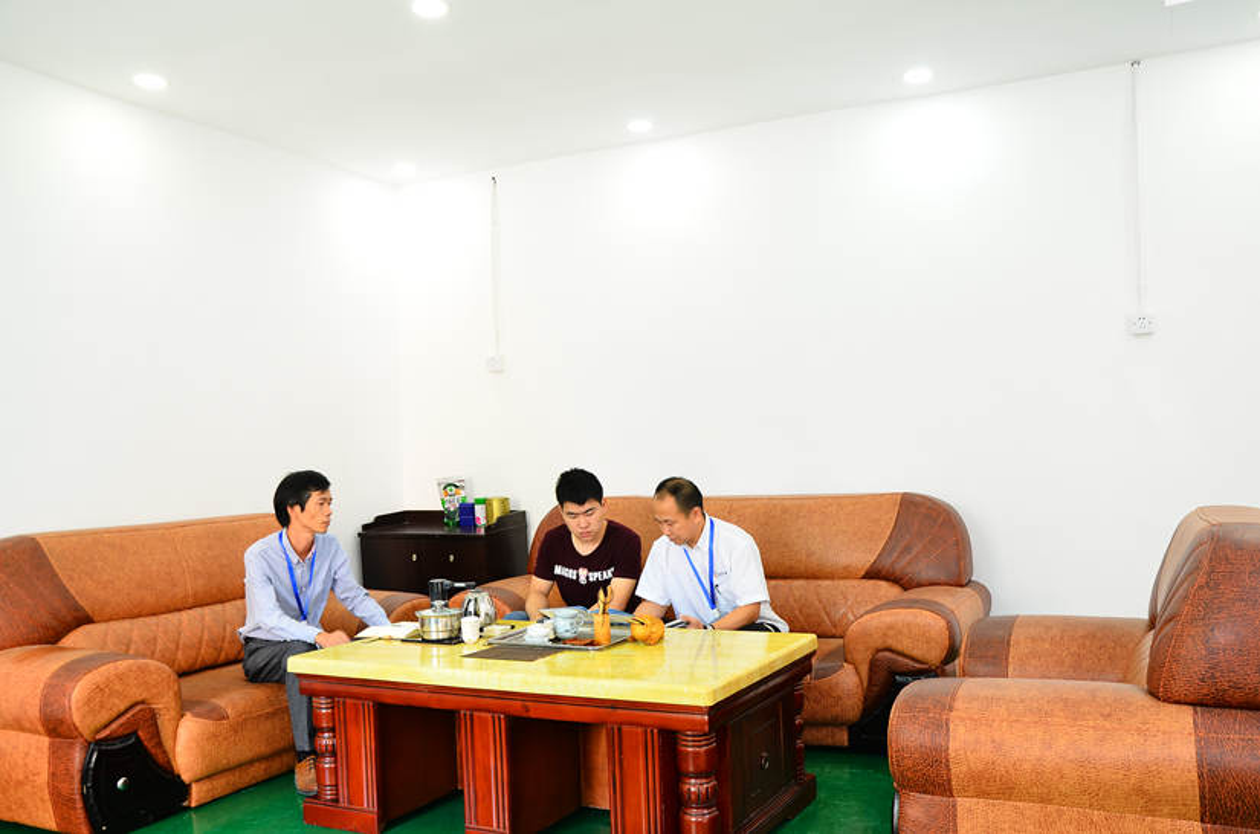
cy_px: 417
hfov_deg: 59.6
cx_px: 630
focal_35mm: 32
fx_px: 1100
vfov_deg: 41.5
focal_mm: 21
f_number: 6.3
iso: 200
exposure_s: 1/6
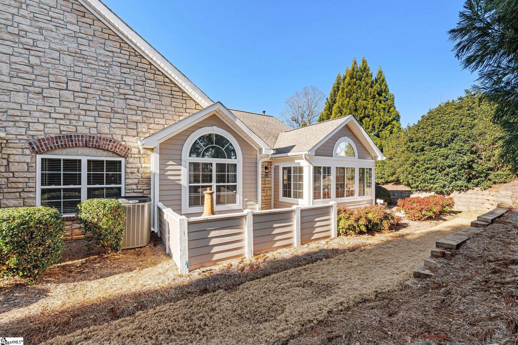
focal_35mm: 16
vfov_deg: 73.7
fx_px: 230
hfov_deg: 96.7
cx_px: 259
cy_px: 172
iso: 250
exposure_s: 1/250
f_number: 9
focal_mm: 16
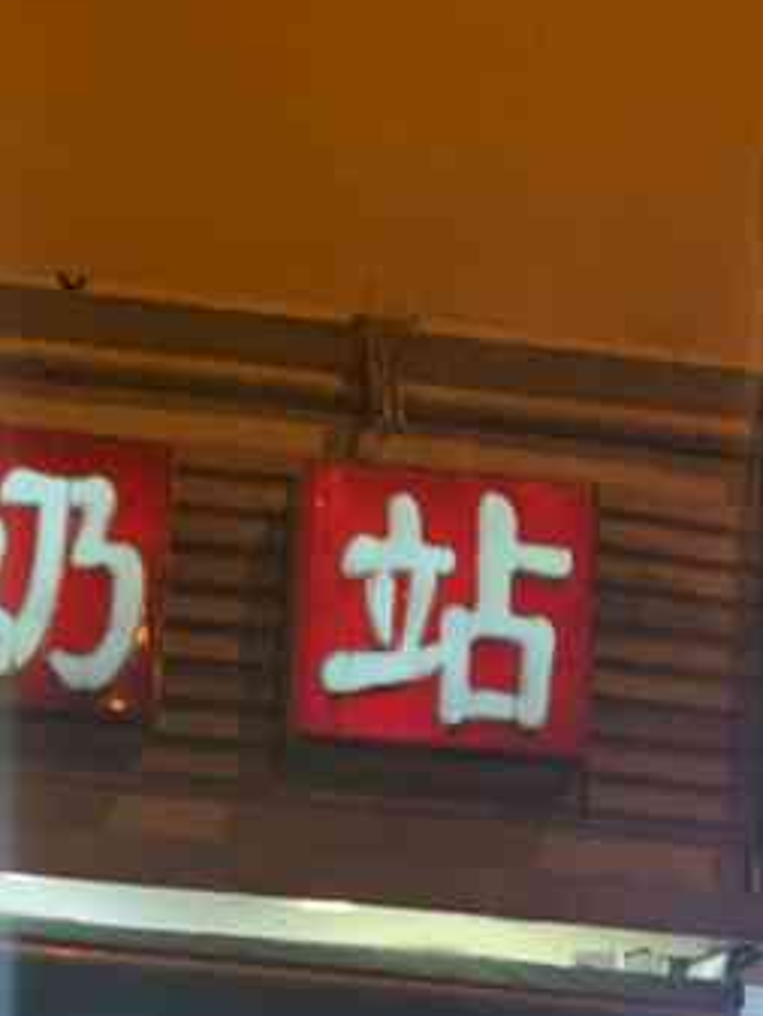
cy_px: 1358
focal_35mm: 72
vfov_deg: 23.5
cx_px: -57
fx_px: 2115
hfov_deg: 19.6
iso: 64
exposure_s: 1/50
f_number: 1.8
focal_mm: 4.25
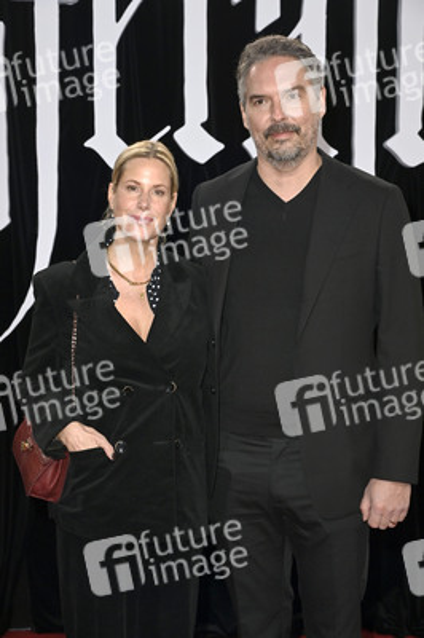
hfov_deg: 20.6
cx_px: 212
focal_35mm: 66
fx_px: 1168
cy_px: 319
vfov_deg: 30.5
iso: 1250
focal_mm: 66
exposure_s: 1/250
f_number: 5.6
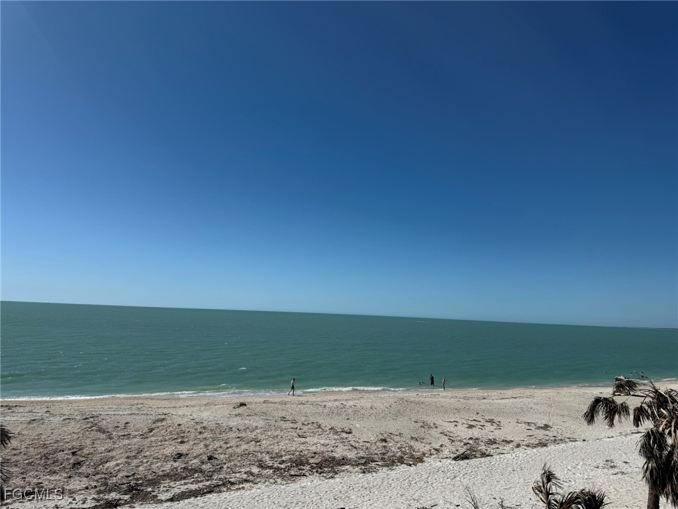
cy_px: 254
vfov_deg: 56.8
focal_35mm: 24
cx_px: 339
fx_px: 470
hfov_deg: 71.6
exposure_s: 1/11905
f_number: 1.78
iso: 80
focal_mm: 6.76
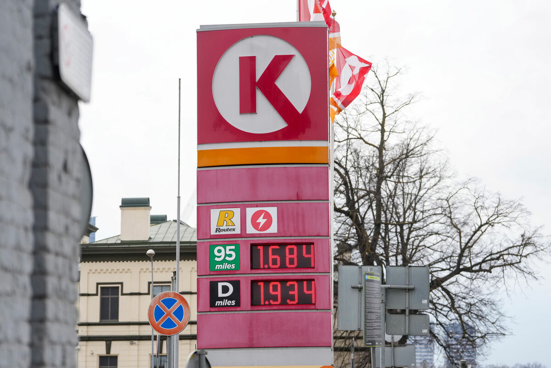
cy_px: 184
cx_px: 276
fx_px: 1561
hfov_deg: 20.0
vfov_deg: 13.4
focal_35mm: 102
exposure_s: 1/6400
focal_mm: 102
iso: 640
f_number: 2.8
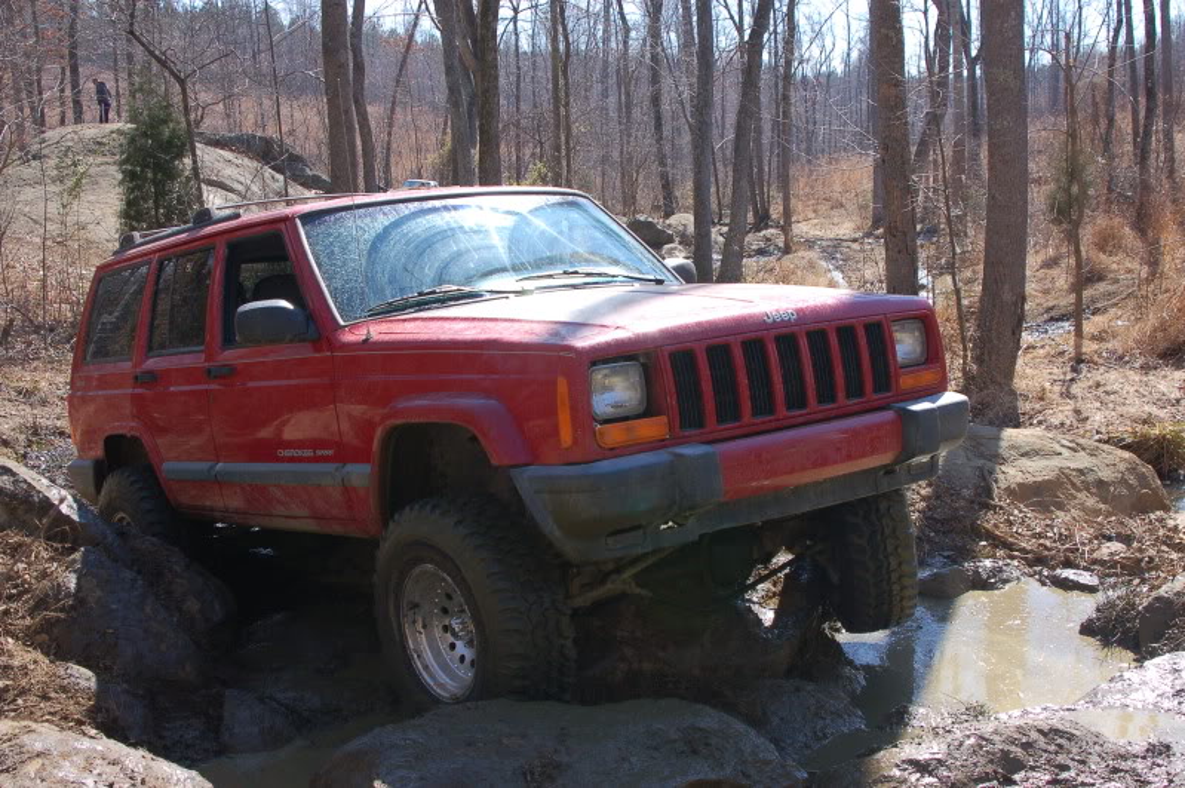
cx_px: 592
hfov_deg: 43.6
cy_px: 394
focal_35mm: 45
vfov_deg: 29.8
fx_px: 1480
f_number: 10
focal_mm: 30
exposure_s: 1/250
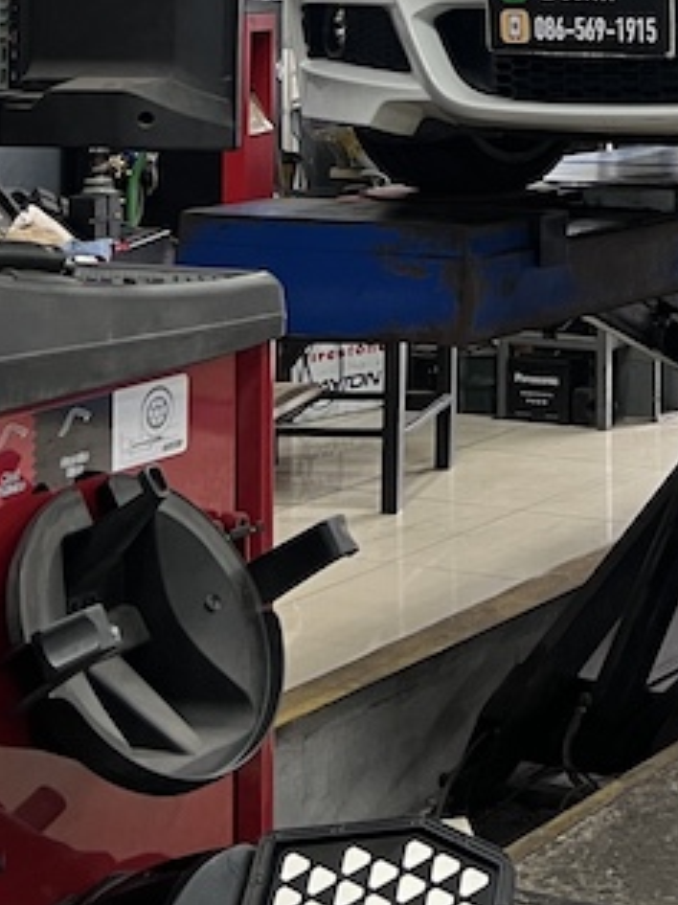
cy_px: -148
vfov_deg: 20.9
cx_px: 767
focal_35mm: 88
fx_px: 2300
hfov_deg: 16.2
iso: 100
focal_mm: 5.7
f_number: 1.5
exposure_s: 1/50
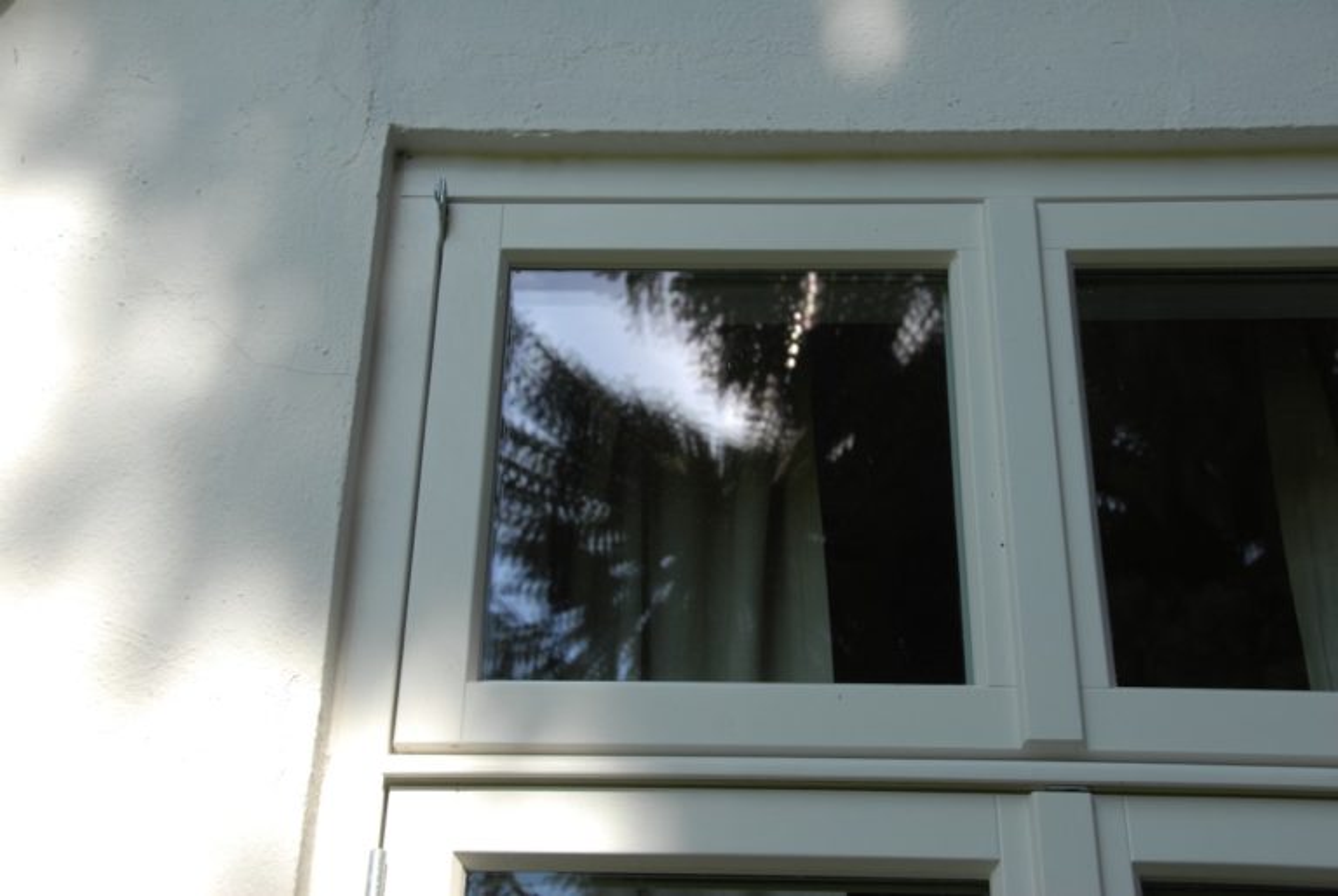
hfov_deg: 37.8
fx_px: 1953
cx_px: 669
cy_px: 448
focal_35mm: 52
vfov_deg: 25.8
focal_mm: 35
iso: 100
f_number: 8
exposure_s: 1/250
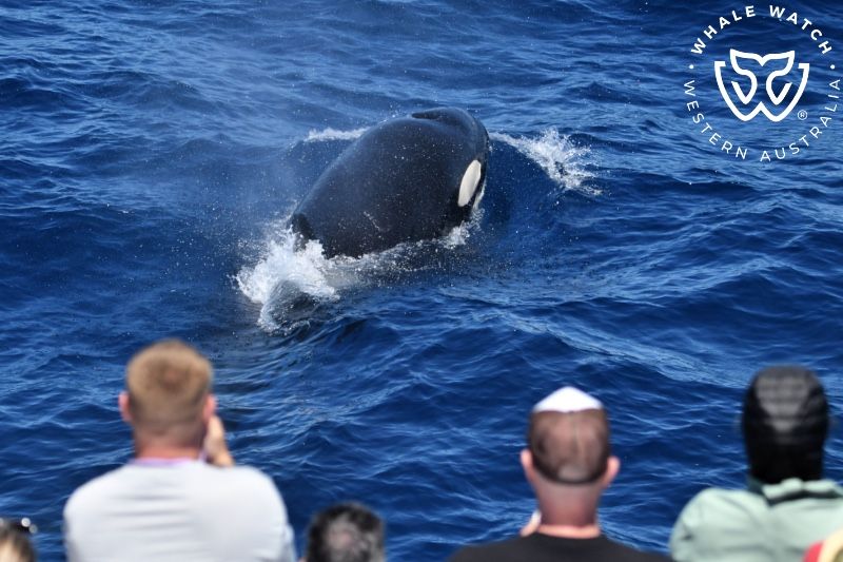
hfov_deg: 13.3
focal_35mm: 155
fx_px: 3629
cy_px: 281
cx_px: 422
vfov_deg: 8.9
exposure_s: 1/8000
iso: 1000
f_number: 5.3
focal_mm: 155
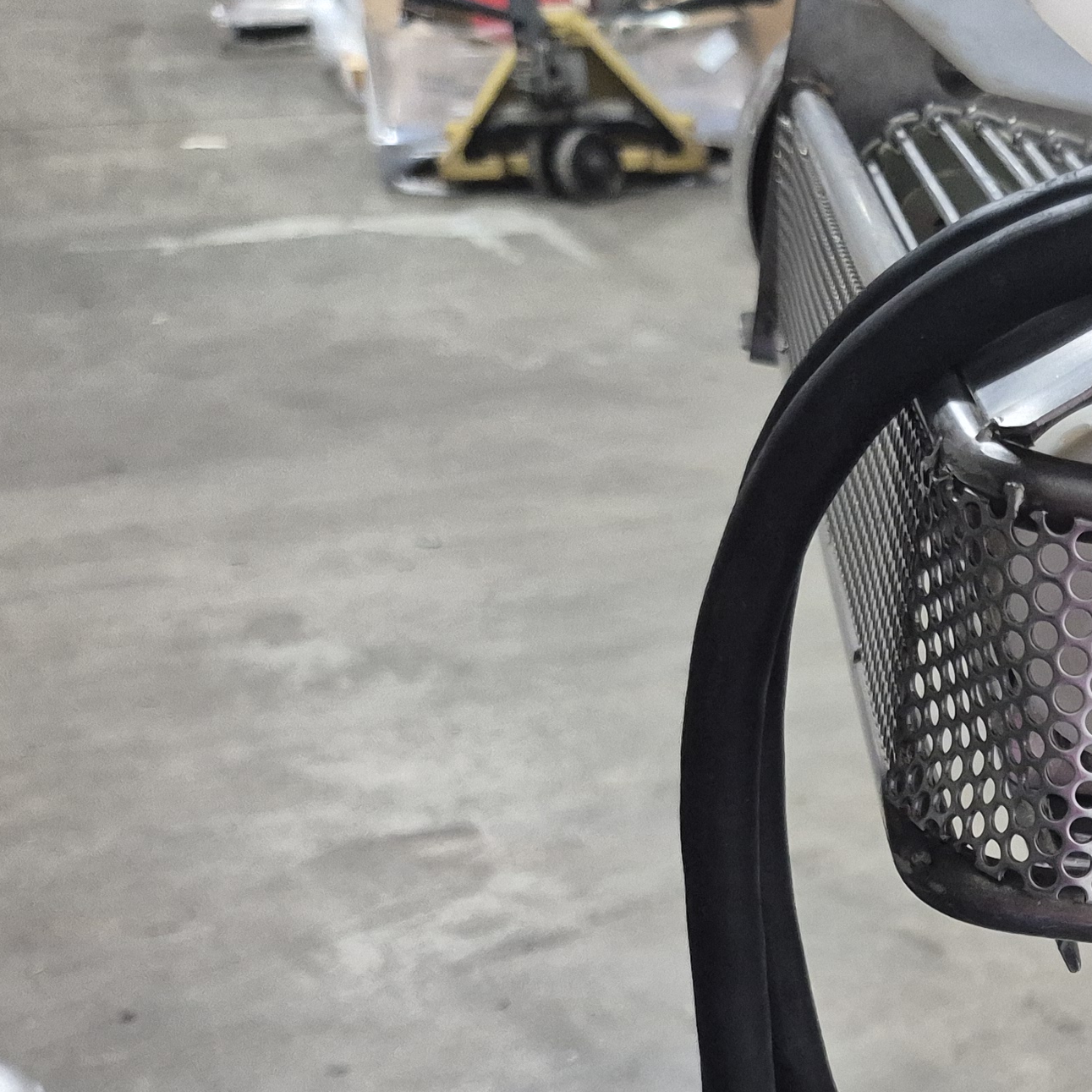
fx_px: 2248
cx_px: 1294
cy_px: 1144
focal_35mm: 63
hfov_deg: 24.8
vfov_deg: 25.6
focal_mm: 5.4
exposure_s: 1/120
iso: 800
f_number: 1.8
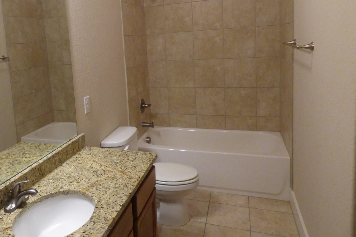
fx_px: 287
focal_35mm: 29
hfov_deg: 62.1
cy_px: 77
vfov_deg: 44.2
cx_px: 119
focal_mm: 3.58
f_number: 2.8
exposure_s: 1/50
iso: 400
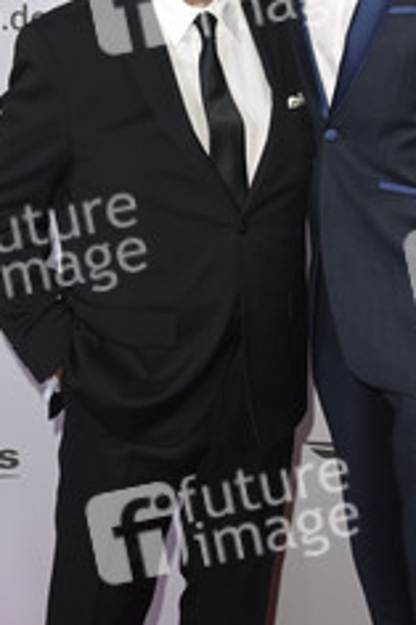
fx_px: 1354
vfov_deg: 25.6
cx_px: 299
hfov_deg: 17.4
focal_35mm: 78
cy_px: 124
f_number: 5.6
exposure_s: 1/200
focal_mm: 46
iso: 640
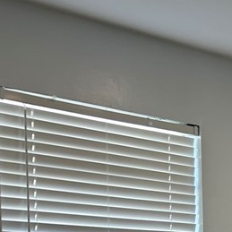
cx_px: 450
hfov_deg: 15.6
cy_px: 312
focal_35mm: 91
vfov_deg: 17.7
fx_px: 690
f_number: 1.5
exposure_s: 1/120
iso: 40
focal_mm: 5.7
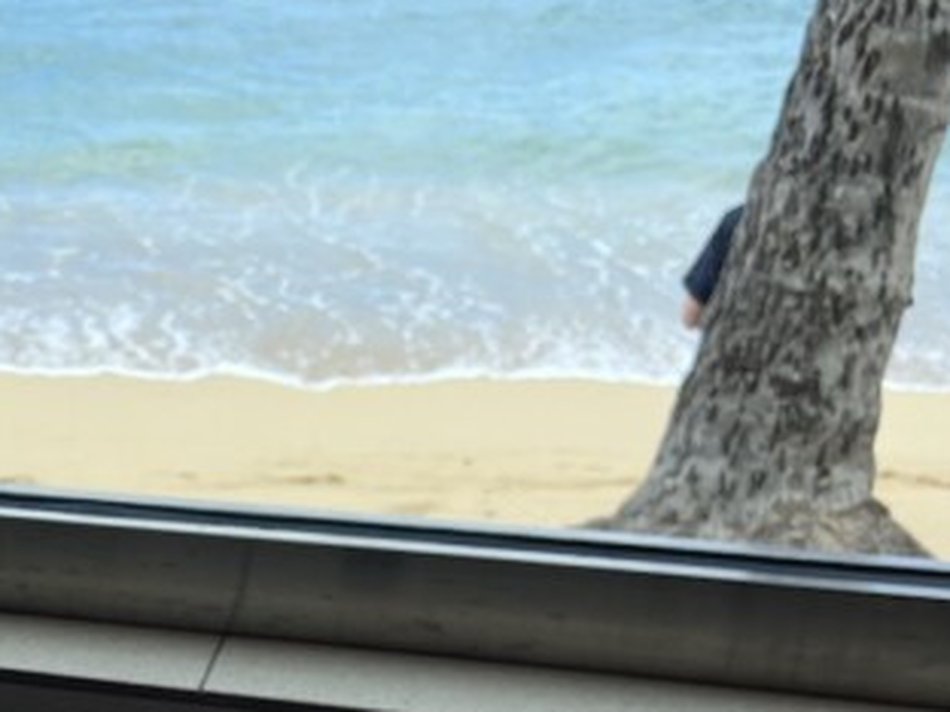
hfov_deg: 28.0
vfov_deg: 21.6
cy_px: 806
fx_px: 1756
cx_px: -58
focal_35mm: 64
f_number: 1.5
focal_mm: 5.7
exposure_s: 1/1669
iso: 50
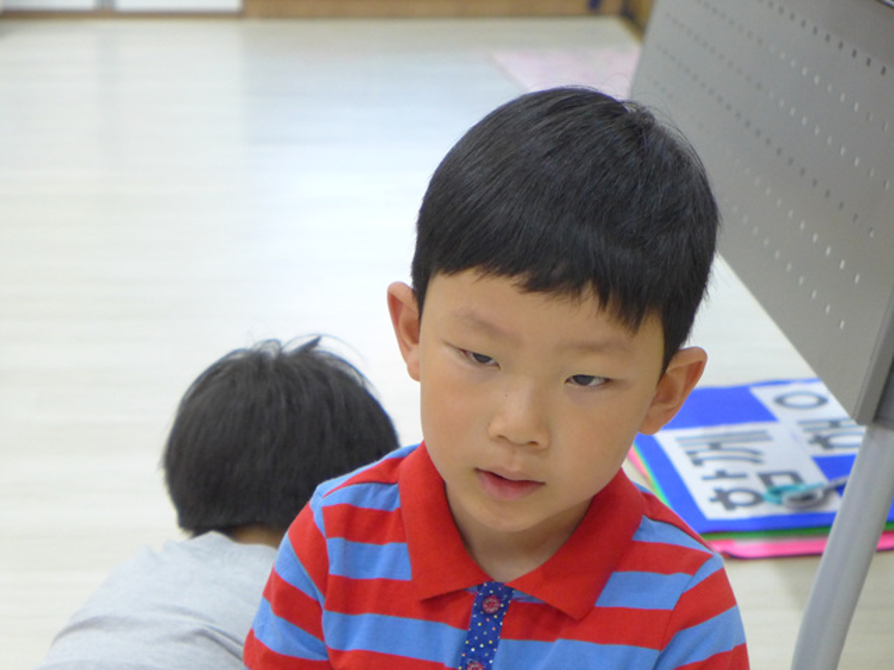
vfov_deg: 16.4
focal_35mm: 90
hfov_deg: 21.8
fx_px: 2324
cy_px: 335
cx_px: 447
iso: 800
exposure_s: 1/250
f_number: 2.3
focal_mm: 17.7
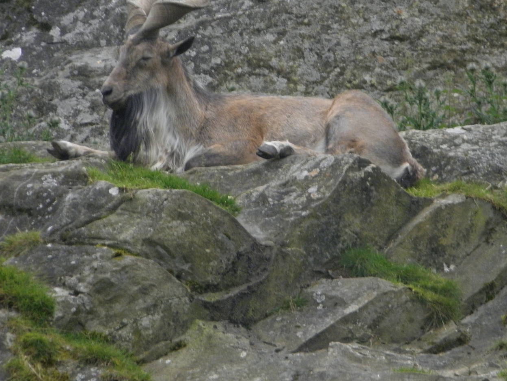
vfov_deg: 3.5
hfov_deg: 4.7
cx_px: 299
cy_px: 166
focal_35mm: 424
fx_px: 6211
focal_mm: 59.2
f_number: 5.4
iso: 250
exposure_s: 1/400
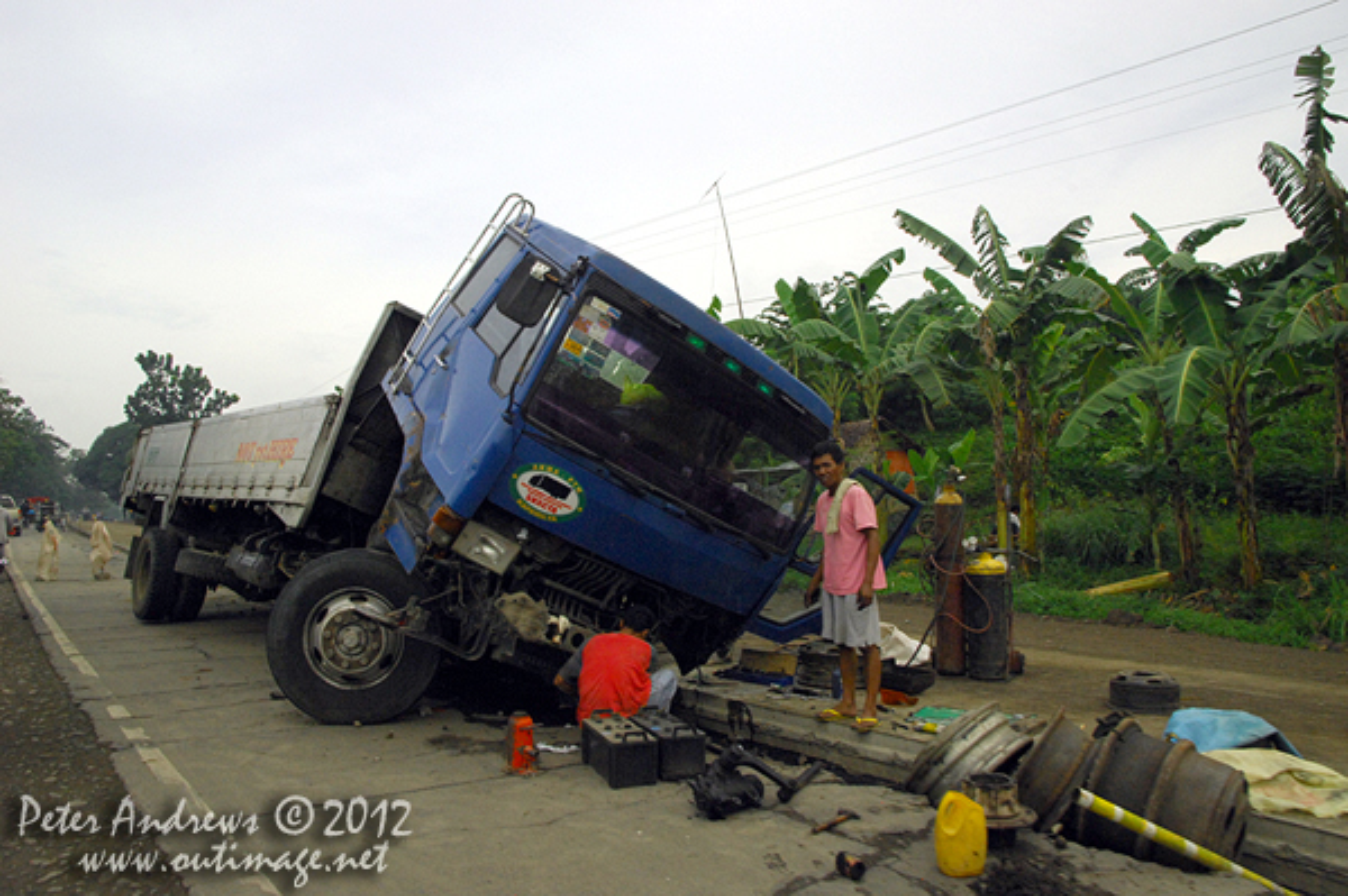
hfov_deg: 73.8
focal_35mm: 24
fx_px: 898
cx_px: 674
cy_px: 448
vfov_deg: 53.1
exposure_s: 1/320
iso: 400
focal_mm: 16
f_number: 10
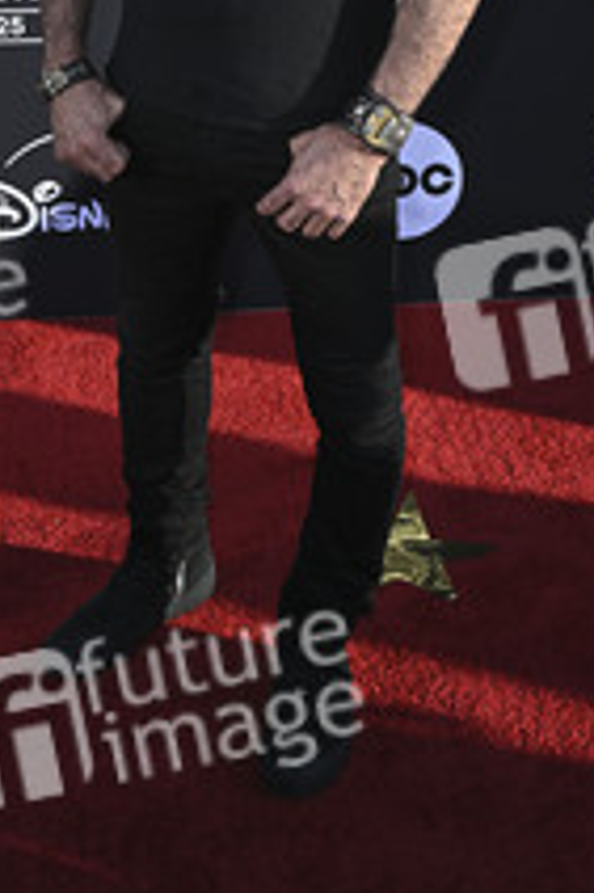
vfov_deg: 29.2
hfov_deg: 20.6
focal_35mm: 66
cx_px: 270
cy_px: 80
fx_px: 1636
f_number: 9
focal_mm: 35
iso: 250
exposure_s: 1/320
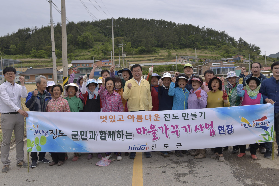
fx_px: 279
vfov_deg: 36.8
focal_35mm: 36
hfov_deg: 53.1
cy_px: 82
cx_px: 141
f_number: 4.5
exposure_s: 1/160
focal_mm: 31
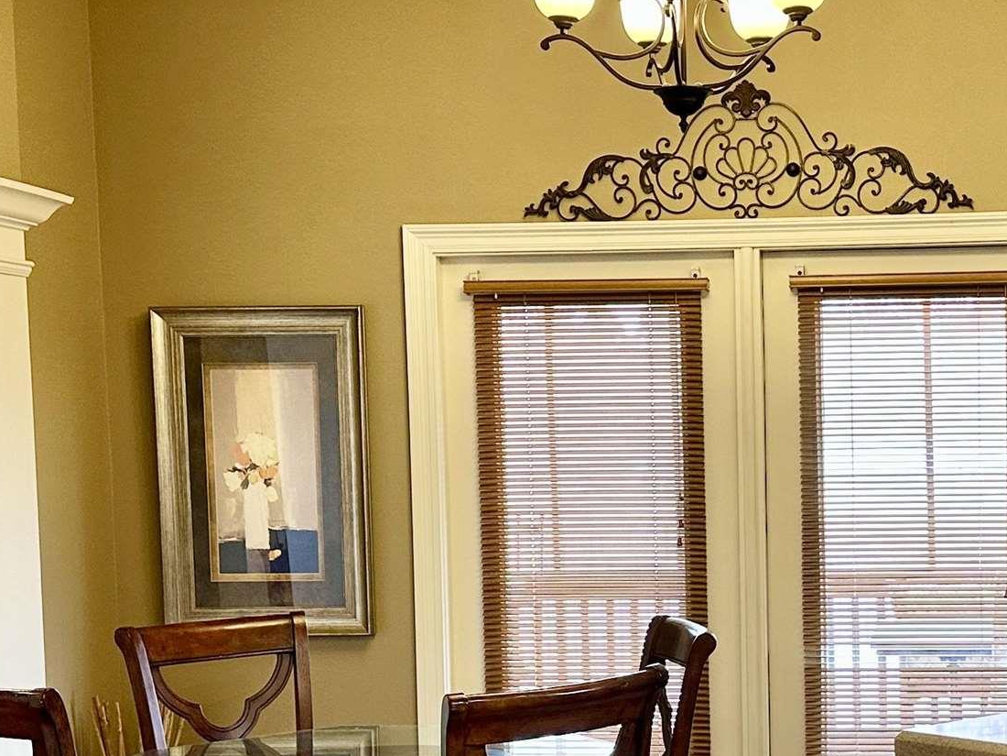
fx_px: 1949
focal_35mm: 67
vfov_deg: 21.8
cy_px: 554
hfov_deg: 28.5
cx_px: 764
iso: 160
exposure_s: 1/60
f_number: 1.78
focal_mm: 6.86
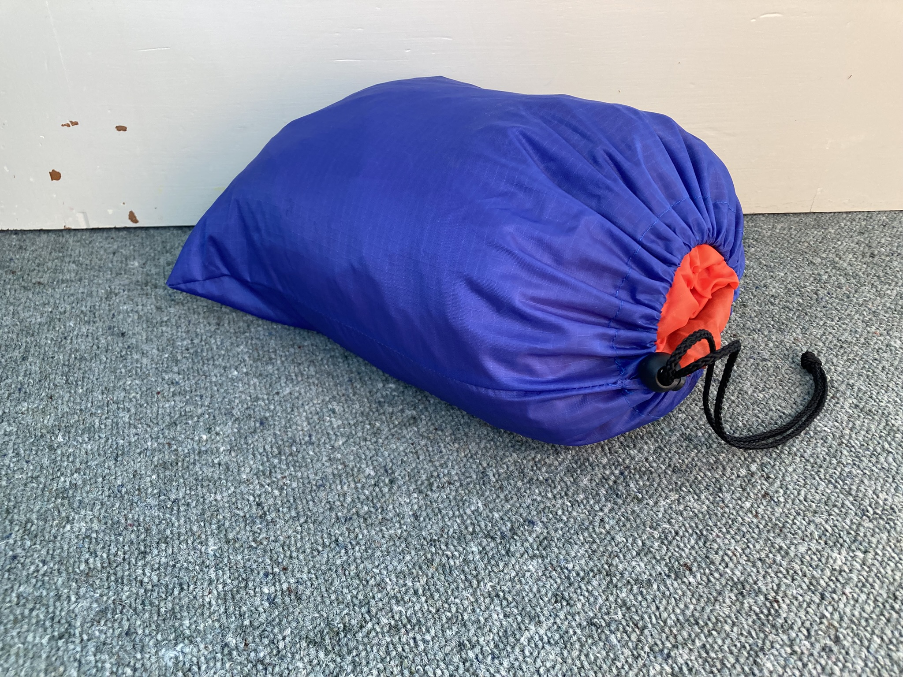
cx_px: 452
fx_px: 730
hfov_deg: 63.4
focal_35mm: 28
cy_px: 338
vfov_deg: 49.7
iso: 64
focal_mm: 3.99
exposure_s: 1/121
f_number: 1.8
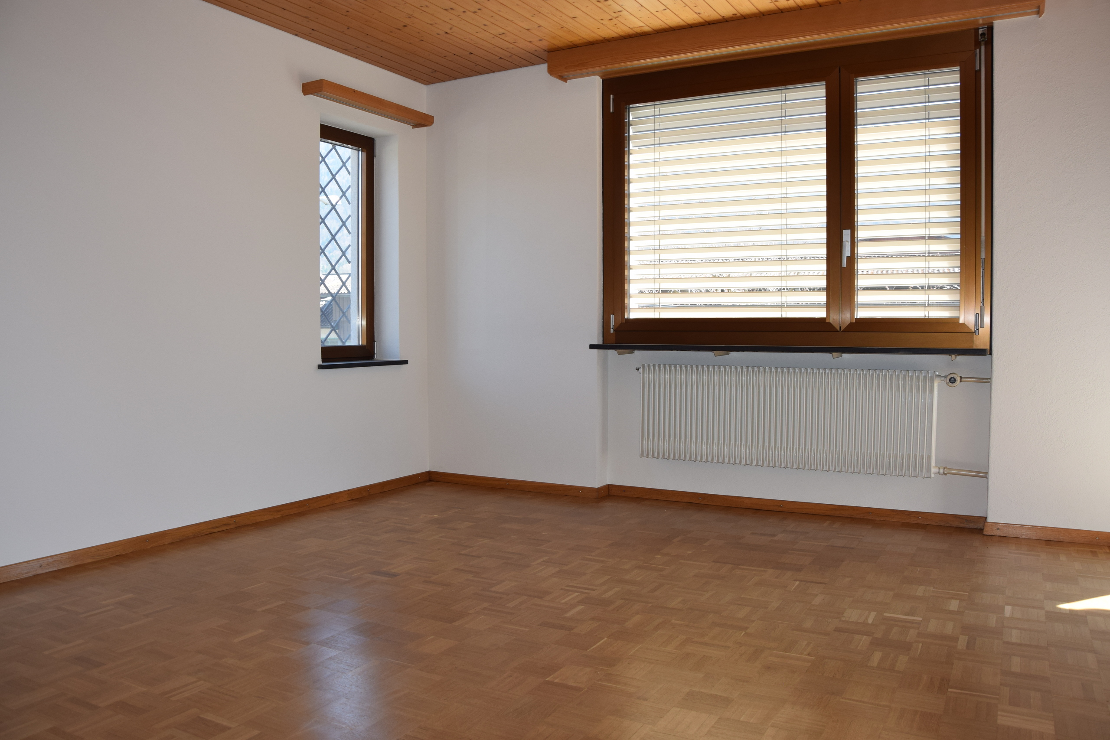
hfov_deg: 67.4
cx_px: 555
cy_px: 370
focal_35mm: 27
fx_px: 832
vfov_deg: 47.9
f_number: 5.6
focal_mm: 18
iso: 360
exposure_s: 1/125
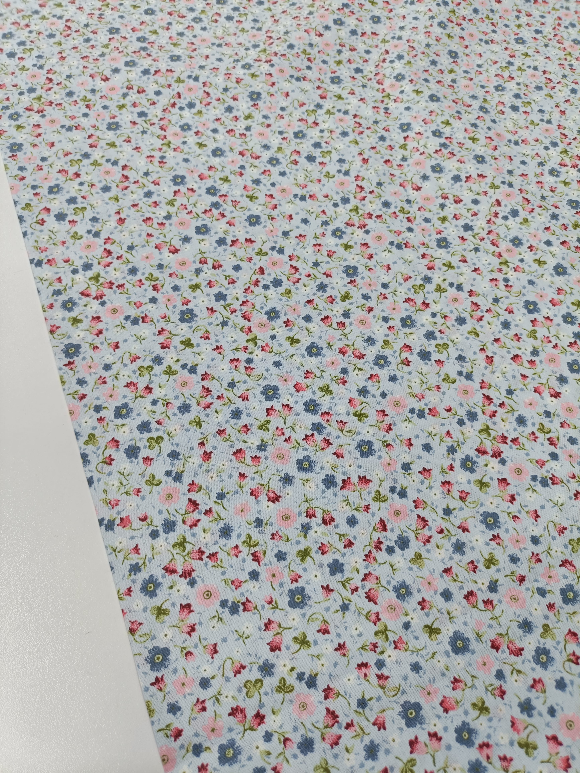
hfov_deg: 54.9
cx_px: 290
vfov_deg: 69.4
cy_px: 386
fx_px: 559
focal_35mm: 25
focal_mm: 4.7
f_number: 1.7
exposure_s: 1/50
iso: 200
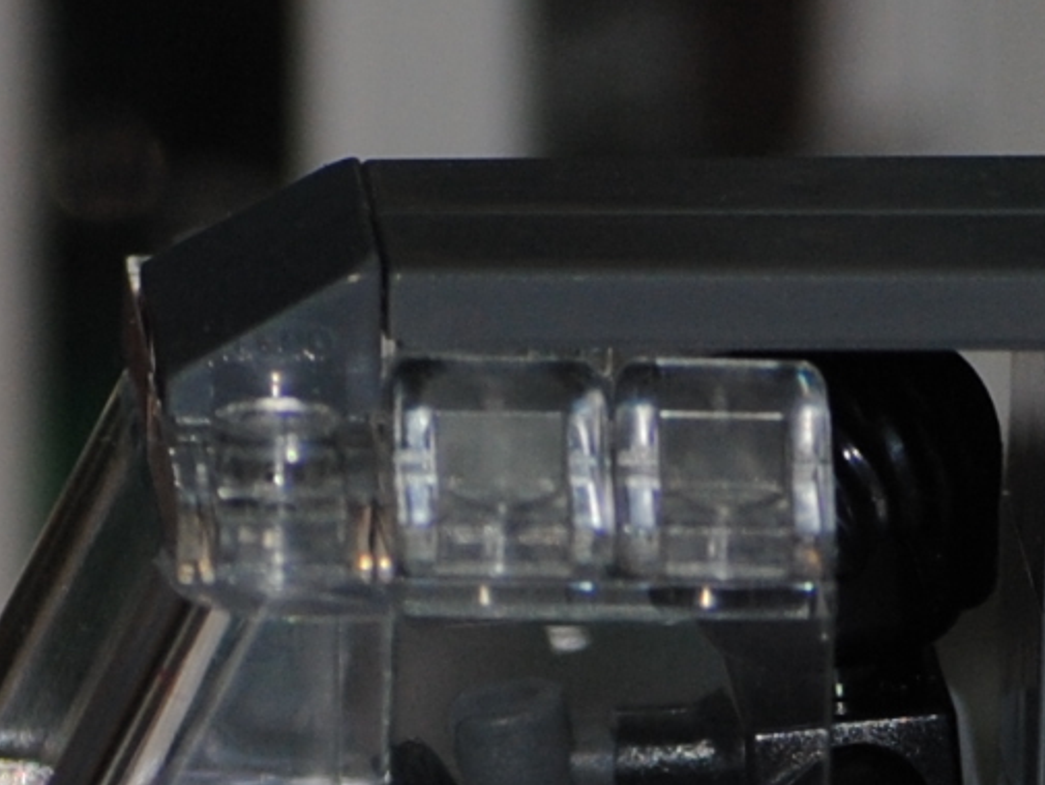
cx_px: 960
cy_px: 1342
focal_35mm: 762
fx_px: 23009
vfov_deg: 1.9
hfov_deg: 2.6
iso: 200
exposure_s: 1/60
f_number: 4.5
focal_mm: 92
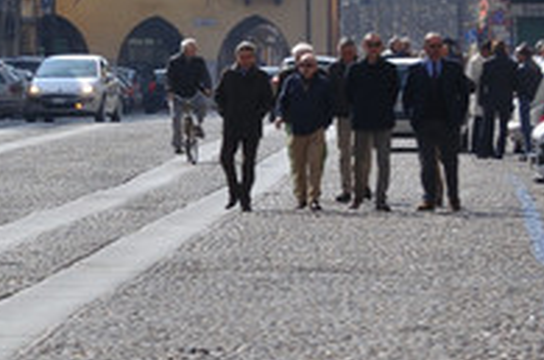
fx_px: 5758
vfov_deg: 3.6
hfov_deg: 5.3
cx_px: -558
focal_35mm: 382
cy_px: -163
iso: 200
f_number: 10
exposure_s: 1/500
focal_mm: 62
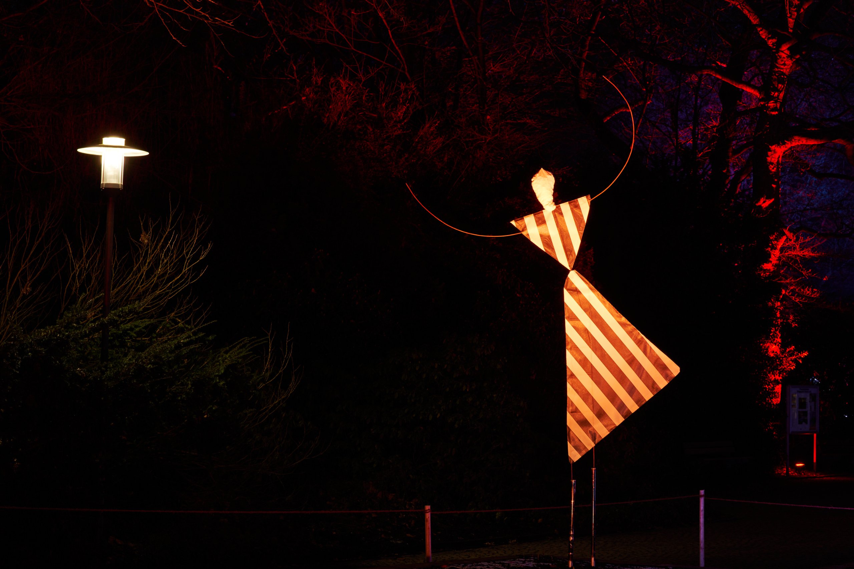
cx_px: 427
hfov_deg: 24.8
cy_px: 284
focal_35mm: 82
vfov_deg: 16.6
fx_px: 1945
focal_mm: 82
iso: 100
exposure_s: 2
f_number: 8
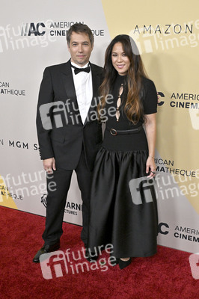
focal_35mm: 35
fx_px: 291
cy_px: 150
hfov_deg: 37.8
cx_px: 100
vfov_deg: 54.5
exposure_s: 1/320
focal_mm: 35
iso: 2000
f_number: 6.3
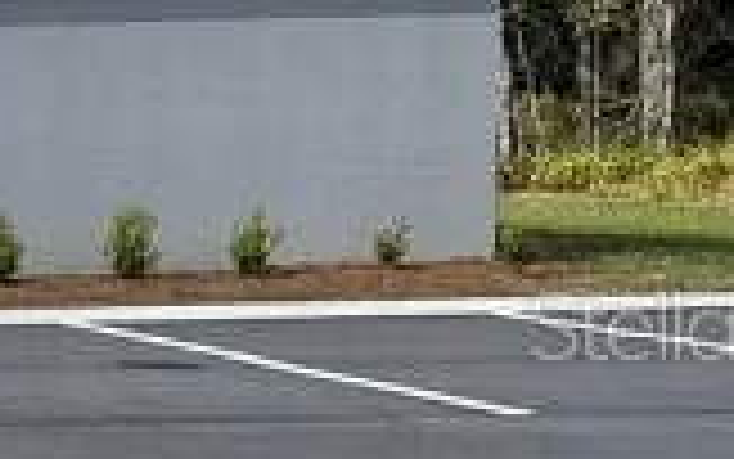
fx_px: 3202
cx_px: -1351
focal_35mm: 160
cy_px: 324
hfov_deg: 10.2
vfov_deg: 8.2
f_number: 1.78
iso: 80
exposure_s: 1/4405
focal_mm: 6.76
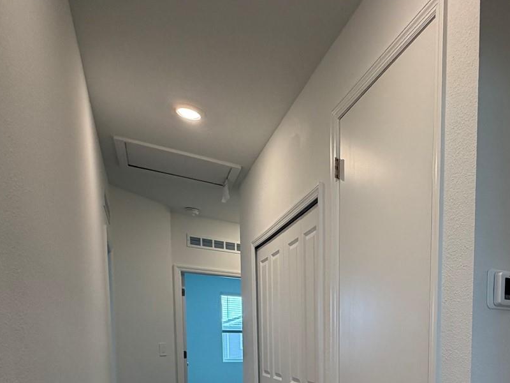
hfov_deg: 57.1
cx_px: 432
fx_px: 413
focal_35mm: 28
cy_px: 378
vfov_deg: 43.2
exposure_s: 1/120
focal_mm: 2.22
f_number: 2.2
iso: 160
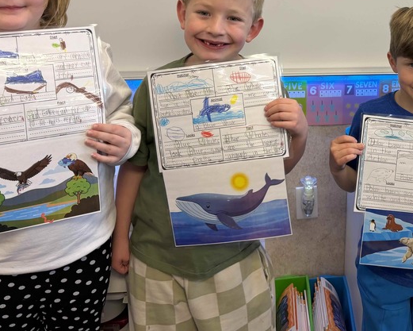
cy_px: 39
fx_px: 562
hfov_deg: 39.0
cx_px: 322
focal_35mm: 46
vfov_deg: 31.4
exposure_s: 1/60
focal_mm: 6.76
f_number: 1.78
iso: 100
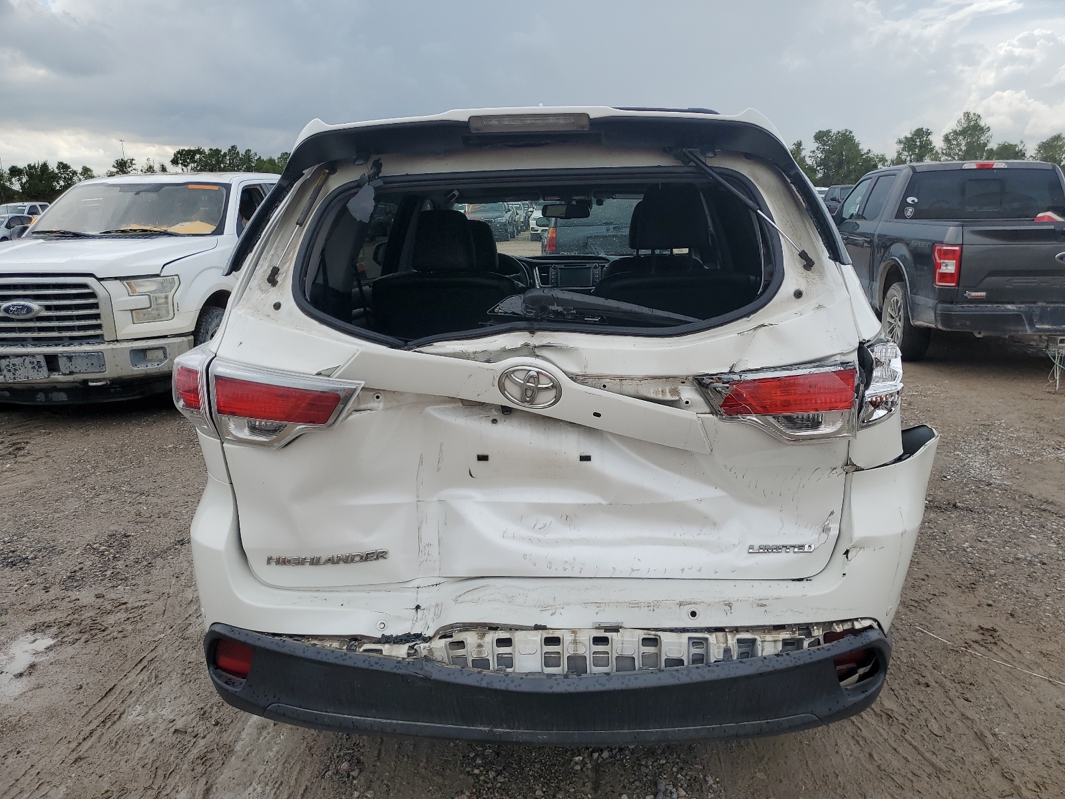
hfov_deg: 67.3
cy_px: 400
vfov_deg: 53.1
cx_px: 532
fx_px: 800
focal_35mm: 26
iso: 50
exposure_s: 1/3333
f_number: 1.5
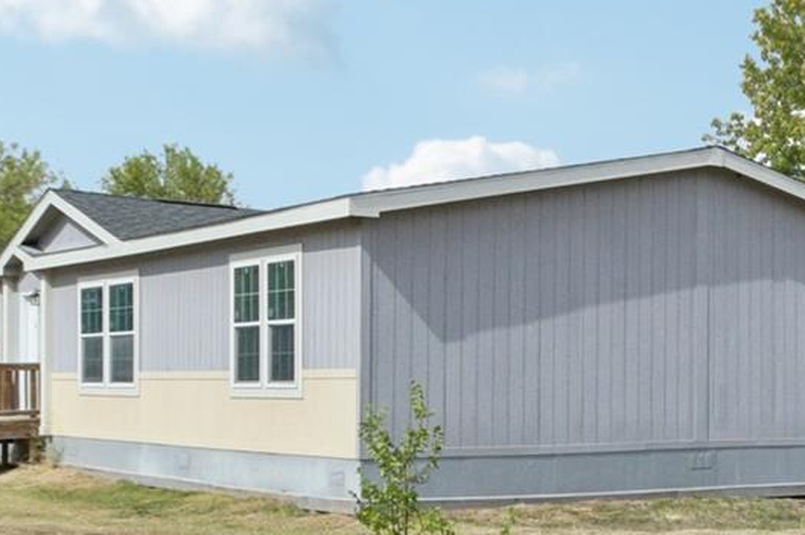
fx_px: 1385
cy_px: 344
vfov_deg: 21.8
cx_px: 989
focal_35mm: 62
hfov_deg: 28.0
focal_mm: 11
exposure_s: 1/1250
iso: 400
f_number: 8
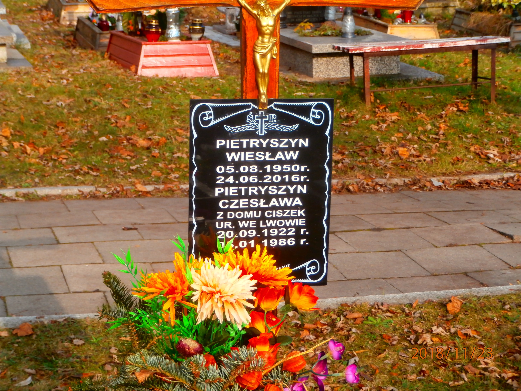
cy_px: 197
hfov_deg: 22.5
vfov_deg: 17.0
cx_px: 260
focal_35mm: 87
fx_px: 1309
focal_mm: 15.16
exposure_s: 1/250
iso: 100
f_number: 5
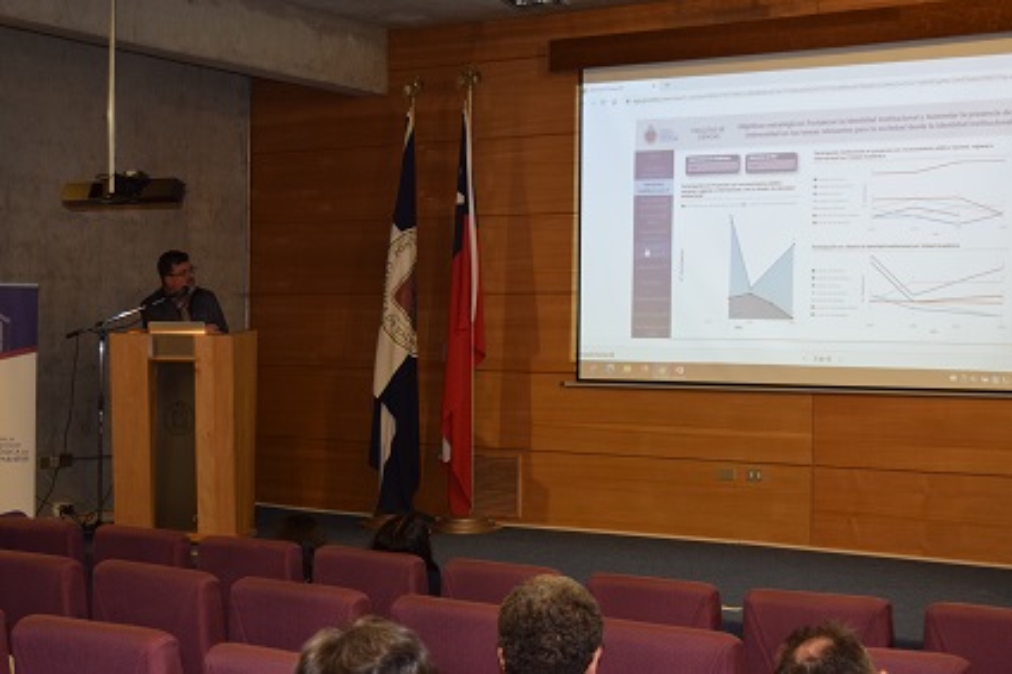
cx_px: 506
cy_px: 337
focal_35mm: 60
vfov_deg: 22.6
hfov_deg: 33.4
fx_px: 1686
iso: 1000
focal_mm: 40
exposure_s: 1/60
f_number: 4.8
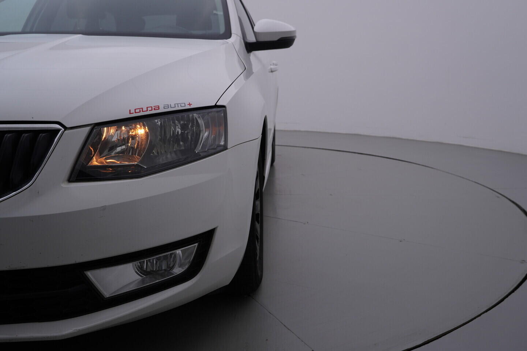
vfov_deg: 36.9
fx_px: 527
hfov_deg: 53.1
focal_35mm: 36
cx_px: 264
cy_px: 176
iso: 125
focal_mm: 24
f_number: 5.6
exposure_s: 1/125
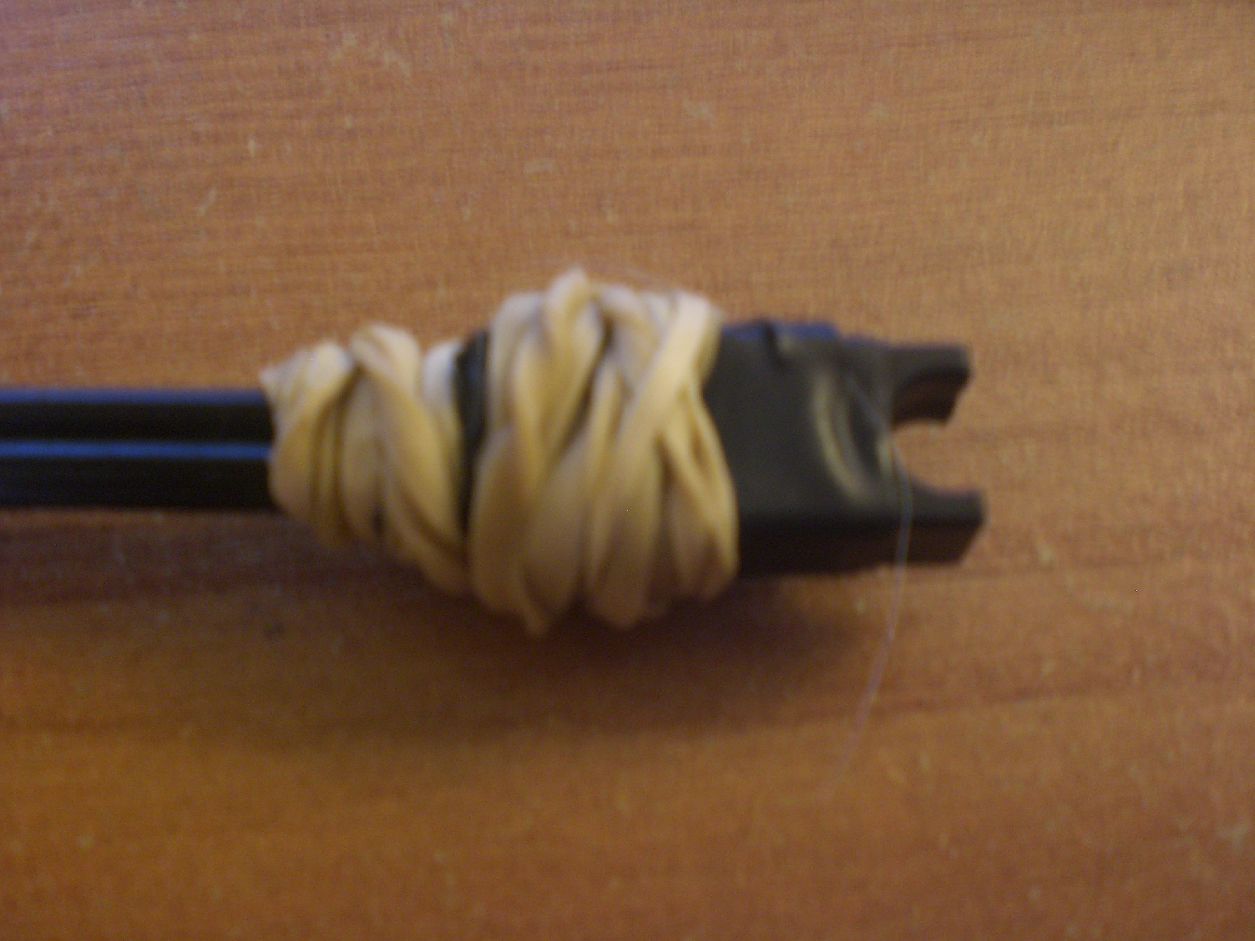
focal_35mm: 38
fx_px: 1378
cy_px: 470
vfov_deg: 37.7
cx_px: 628
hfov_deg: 49.0
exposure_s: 1/5
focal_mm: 6.3
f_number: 3.1
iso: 200
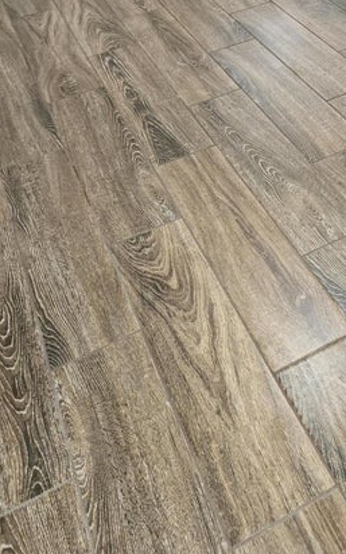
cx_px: 285
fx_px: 573
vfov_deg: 51.0
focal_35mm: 38
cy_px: 206
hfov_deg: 32.5
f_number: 1.8
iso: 125
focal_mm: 6.4
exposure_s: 1/24
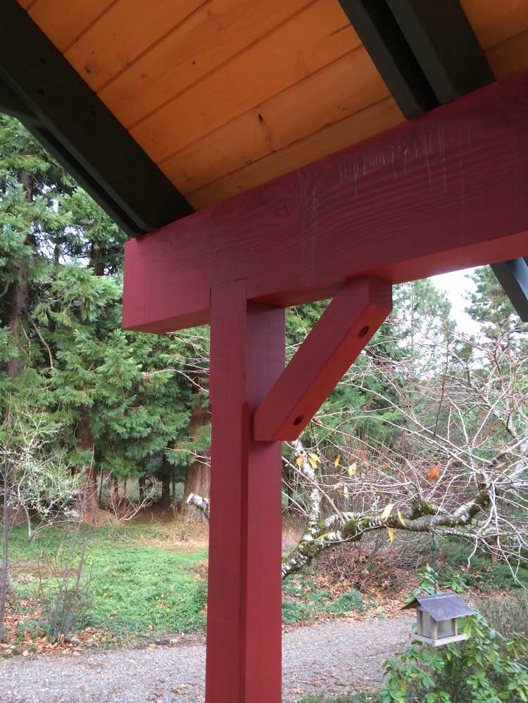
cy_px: 352
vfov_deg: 61.7
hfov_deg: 48.2
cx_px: 264
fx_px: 590
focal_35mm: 29
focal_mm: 4.15
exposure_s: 1/40
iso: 40
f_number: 2.2
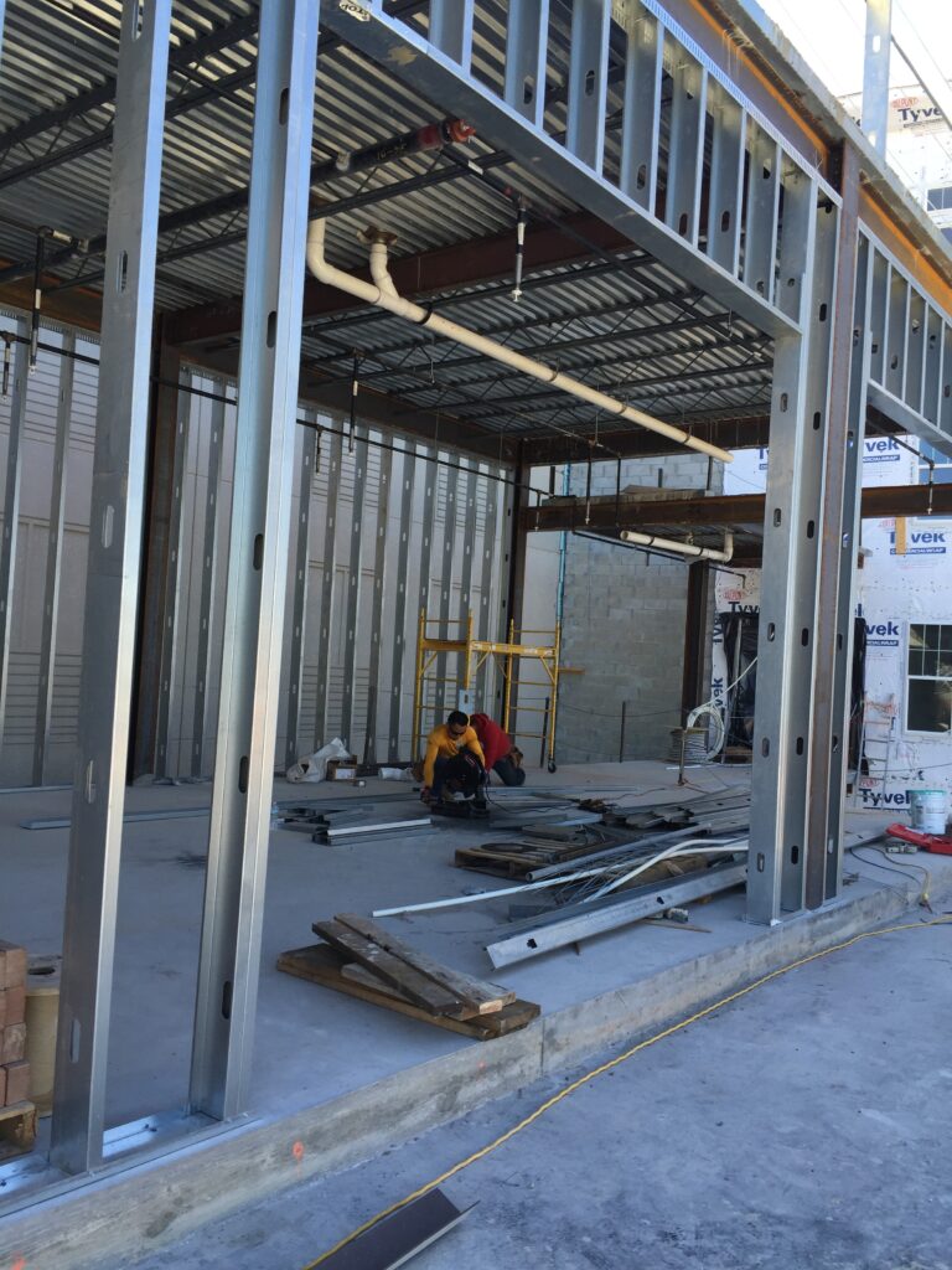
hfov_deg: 48.2
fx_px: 1063
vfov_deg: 61.7
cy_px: 635
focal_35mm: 29
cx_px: 476
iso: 32
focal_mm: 4.15
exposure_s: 1/265
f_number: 2.2
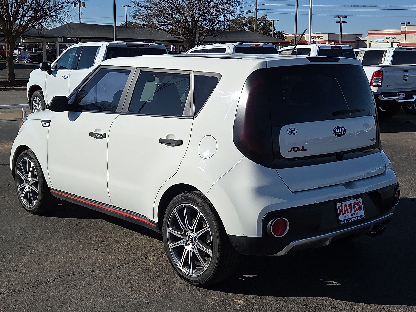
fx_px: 601
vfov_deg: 29.1
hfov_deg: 38.2
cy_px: 156
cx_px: 208
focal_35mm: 50
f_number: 1.8
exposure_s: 1/10000
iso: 62
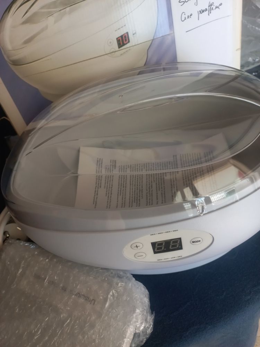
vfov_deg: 69.4
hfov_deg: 54.9
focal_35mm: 25
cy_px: 174
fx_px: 250
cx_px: 130
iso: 125
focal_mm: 4.6
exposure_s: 1/50
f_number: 1.8
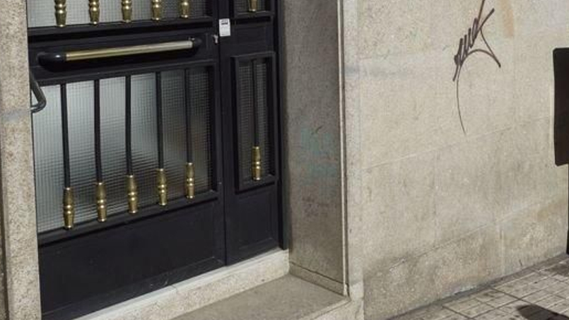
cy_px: -2
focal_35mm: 50
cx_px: 425
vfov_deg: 23.0
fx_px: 754
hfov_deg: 40.2
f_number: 11
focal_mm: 16
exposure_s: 1/160
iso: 100
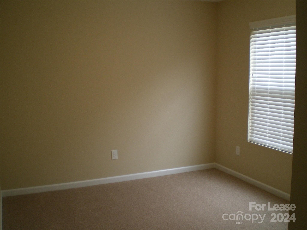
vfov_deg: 37.7
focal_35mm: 38
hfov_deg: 49.0
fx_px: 337
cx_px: 154
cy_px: 115
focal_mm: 6.3
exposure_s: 1/30
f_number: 3.1
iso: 160
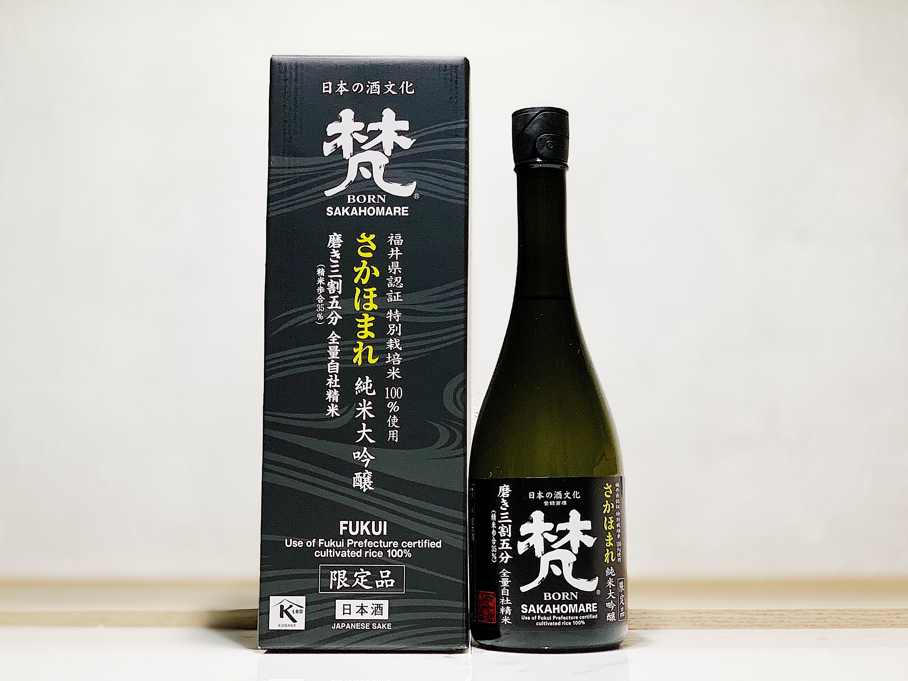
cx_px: 454
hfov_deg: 36.8
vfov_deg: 28.0
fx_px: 1364
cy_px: 340
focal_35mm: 52
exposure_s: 1/60
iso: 64
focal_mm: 6
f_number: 2.4
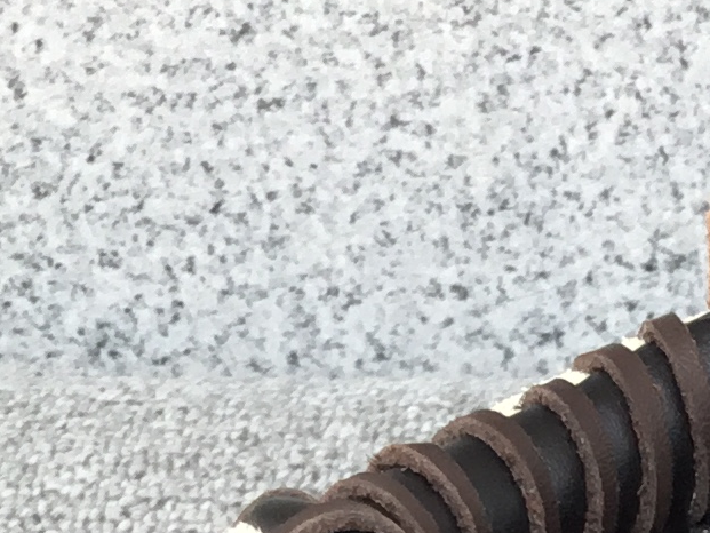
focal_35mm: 163
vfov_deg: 8.2
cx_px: 1333
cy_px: 1387
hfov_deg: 11.2
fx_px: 3344
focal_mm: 3.3
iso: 25
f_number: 2.4
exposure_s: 1/185
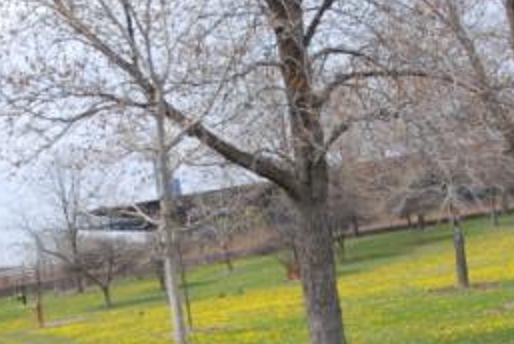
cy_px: 335
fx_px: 1201
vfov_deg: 16.0
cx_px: 246
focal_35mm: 84
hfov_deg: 24.2
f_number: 11
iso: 400
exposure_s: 1/500
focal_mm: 18
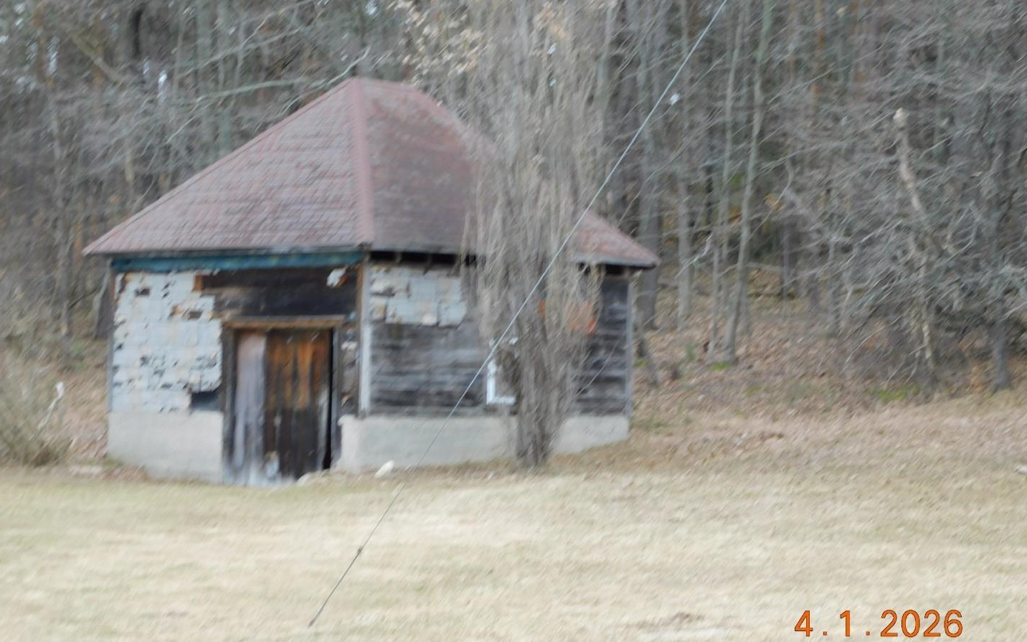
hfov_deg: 21.4
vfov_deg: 13.5
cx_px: 512
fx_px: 2715
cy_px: 318
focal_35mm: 97
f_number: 4.5
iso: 125
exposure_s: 1/125
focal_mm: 16.1
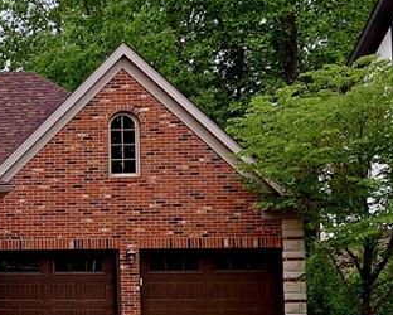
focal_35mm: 80
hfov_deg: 19.8
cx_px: -237
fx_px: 931
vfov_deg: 19.0
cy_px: 253
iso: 50
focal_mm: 4.69
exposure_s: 1/833
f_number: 1.8
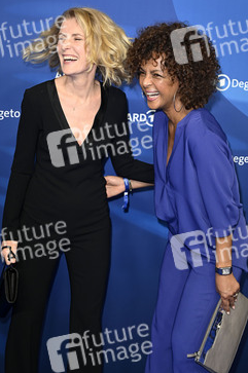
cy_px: 194
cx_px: 130
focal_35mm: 65
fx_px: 674
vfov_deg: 31.0
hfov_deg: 20.9
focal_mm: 59
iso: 1000
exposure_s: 1/200
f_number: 5
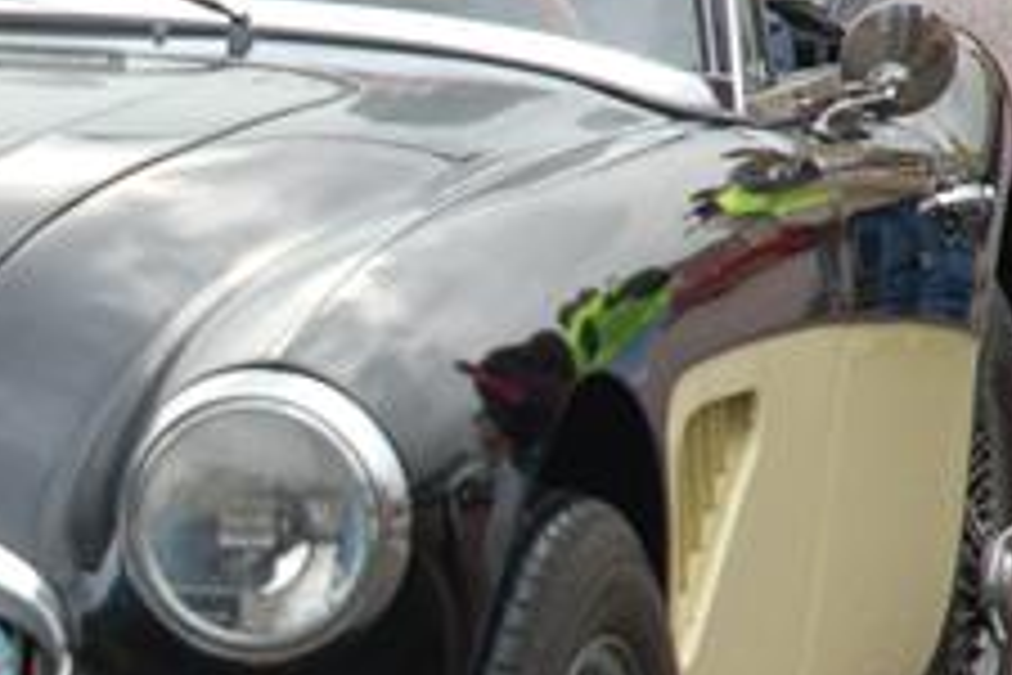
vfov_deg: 4.1
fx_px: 9473
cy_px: 504
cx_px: -142
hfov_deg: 6.1
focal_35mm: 337
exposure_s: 1/250
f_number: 4.5
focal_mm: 70
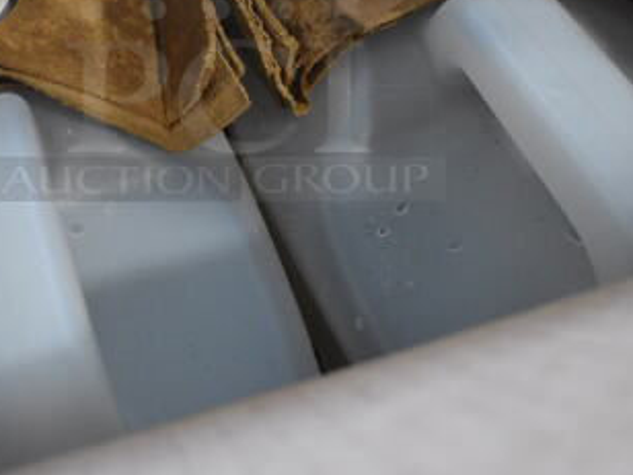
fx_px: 1096
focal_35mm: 60
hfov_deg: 32.0
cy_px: 93
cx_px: 218
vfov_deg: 24.0
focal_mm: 21
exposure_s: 1/125
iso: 2500
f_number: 3.8
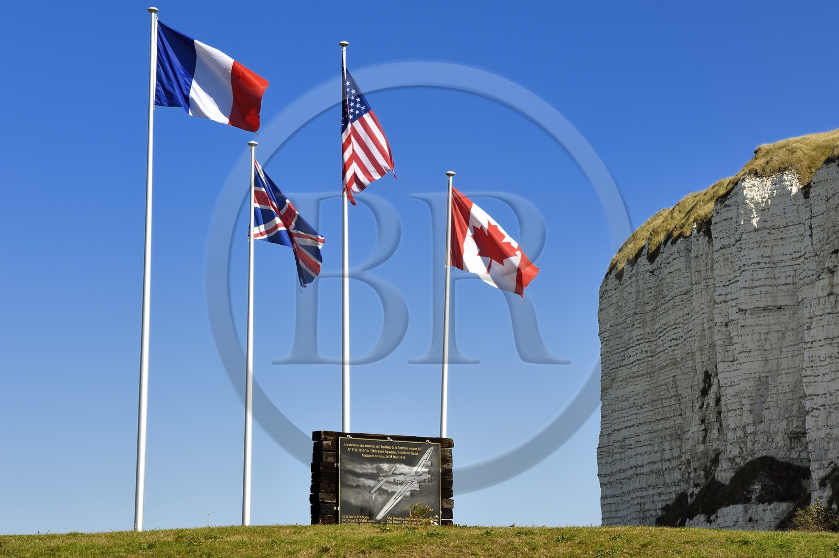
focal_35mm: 95
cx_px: 420
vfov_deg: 14.4
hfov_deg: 21.5
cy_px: 279
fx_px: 2212
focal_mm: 95
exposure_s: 1/320
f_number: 13
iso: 200
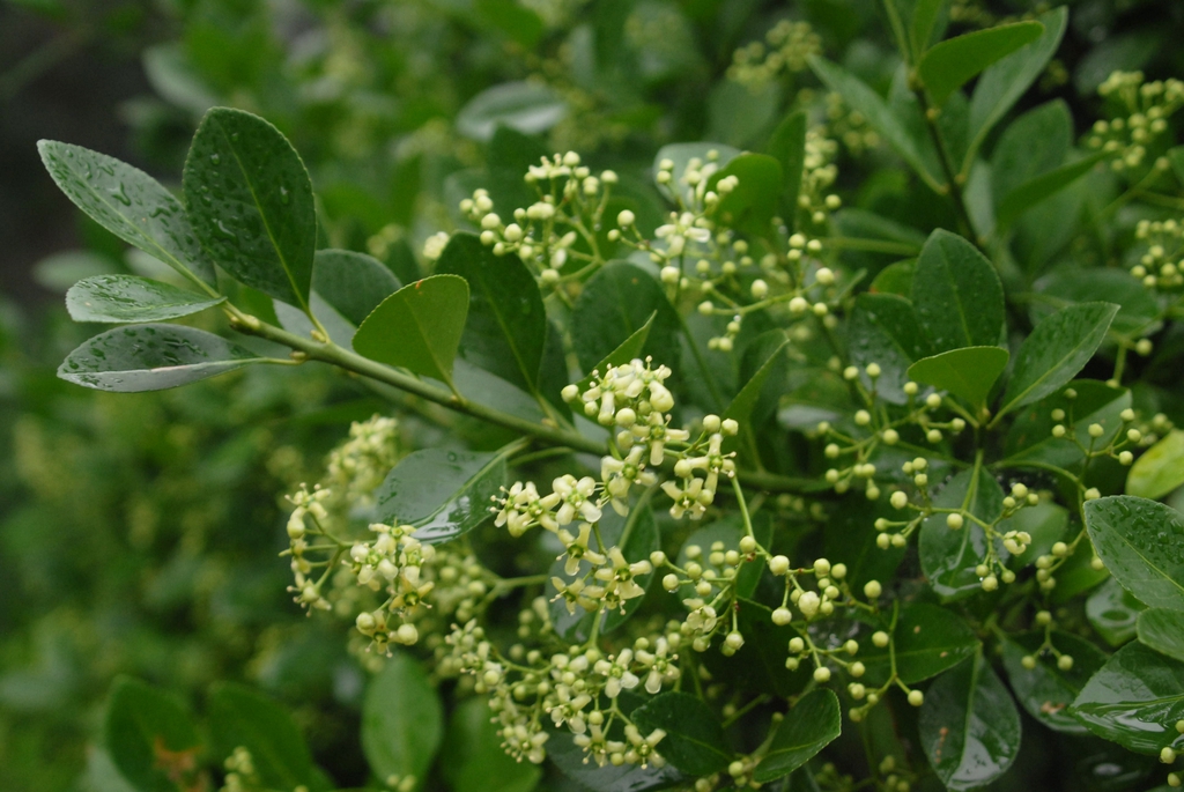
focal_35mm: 57
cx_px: 592
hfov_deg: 35.0
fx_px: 1876
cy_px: 396
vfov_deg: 23.8
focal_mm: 38
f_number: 4.5
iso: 400
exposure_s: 1/80
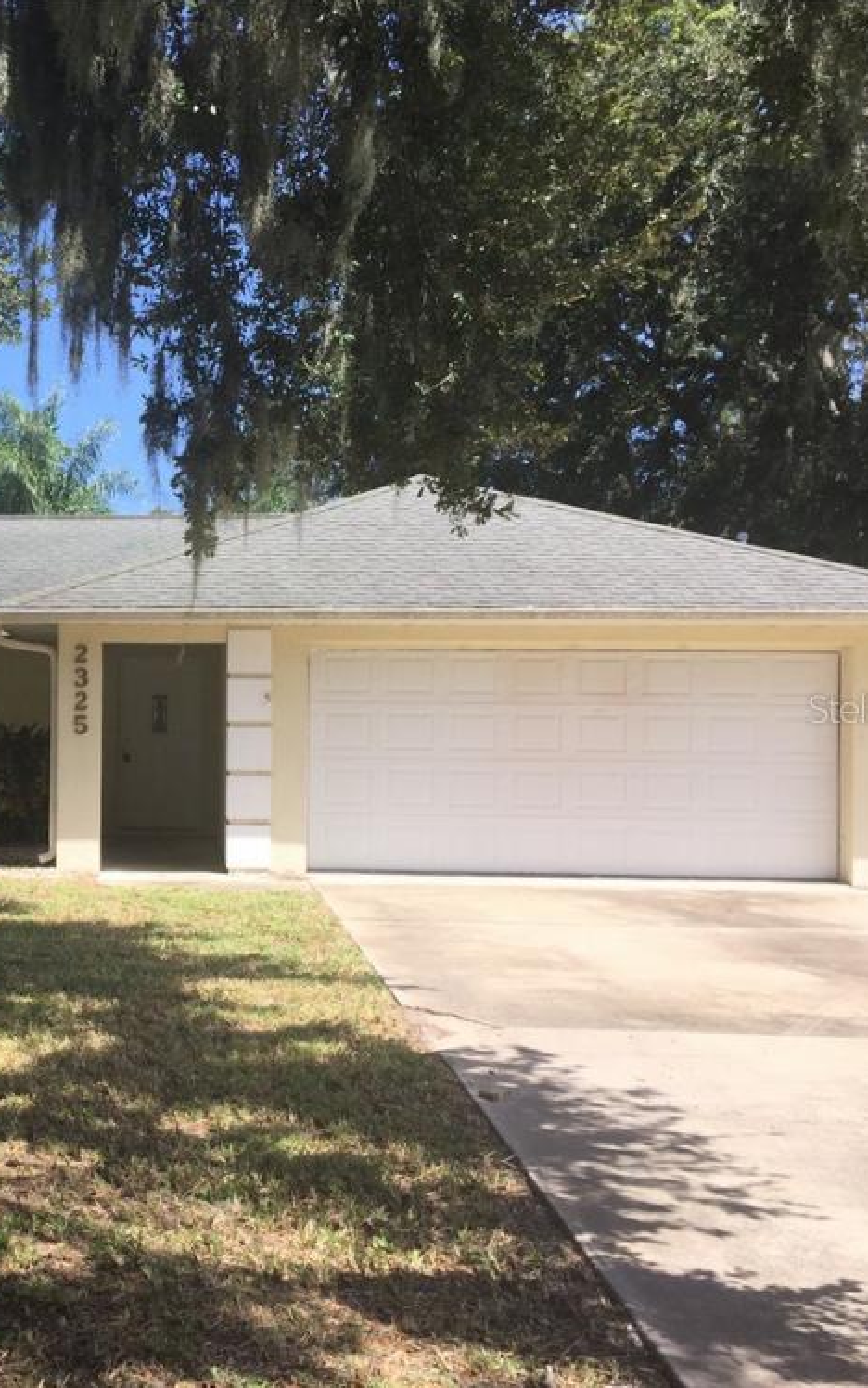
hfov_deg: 28.9
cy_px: 708
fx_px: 1590
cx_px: 33
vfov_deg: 47.2
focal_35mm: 42
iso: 32
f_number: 2.2
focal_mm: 4.15
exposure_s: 1/1130
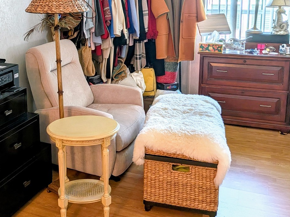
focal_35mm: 41
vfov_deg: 34.1
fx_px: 343
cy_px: 45
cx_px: 93
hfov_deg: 45.0
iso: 20
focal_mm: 4.53
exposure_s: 1/176
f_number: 1.7
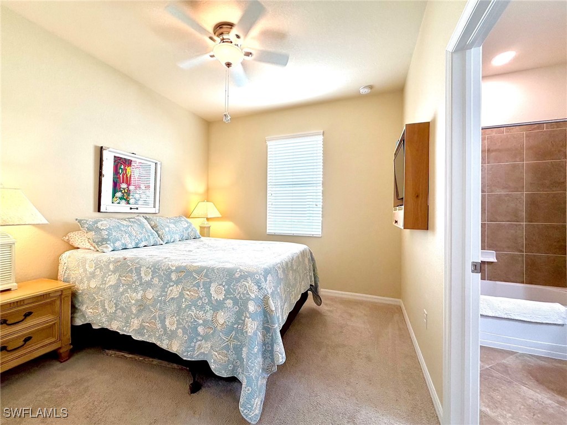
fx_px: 229
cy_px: 212
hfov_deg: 102.1
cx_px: 284
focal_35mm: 14
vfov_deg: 85.7
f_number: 2.2
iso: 160
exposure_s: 1/120
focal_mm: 2.22
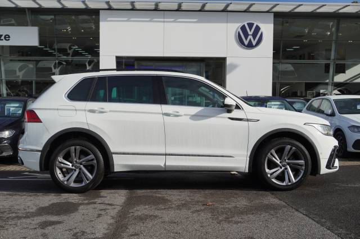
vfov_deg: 31.9
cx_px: 180
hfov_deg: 46.4
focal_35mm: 42
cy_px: 120
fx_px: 420
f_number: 6.3
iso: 100
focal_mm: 28
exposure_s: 1/320
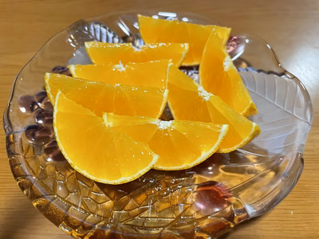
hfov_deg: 67.3
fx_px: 240
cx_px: 160
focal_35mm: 26
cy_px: 120
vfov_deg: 53.1
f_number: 1.6
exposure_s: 1/57
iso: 250
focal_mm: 4.2
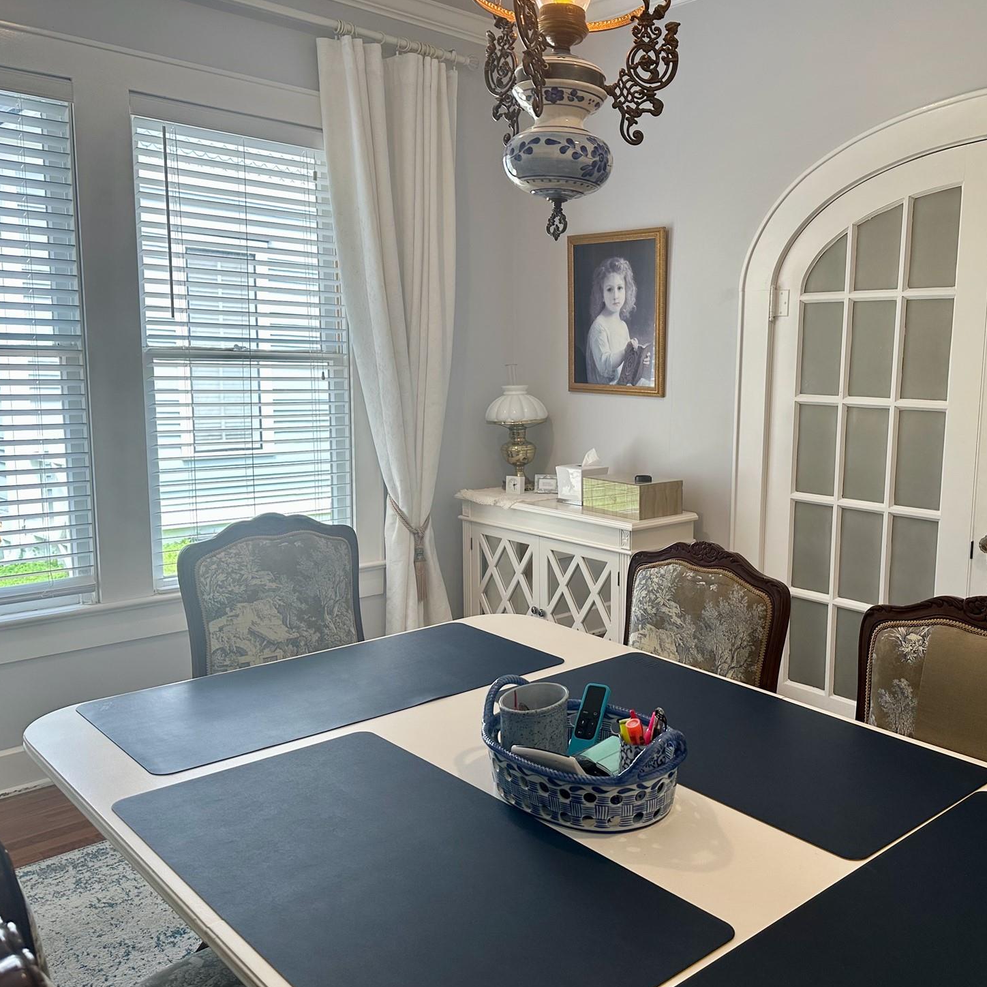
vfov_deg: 54.0
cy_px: 478
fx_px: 968
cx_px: 626
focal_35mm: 30
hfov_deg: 53.3
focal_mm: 6.86
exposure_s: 1/170
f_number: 1.78
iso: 100
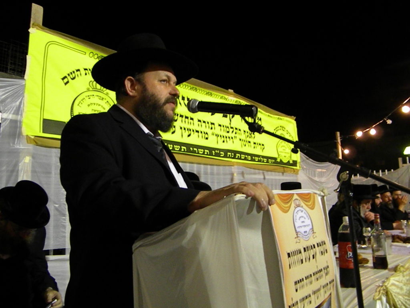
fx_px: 332
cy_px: 154
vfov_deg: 49.7
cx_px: 205
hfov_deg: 63.4
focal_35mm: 28
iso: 844
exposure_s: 1/62.5
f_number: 3.5
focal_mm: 5
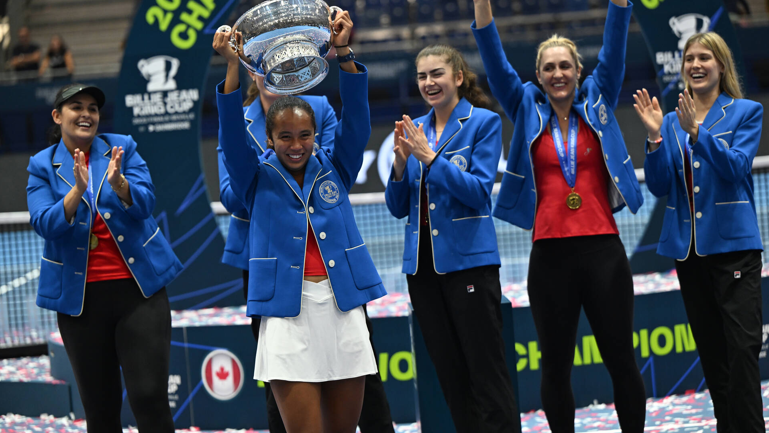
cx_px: 385
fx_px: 2569
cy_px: 195
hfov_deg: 17.0
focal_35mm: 126
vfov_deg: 9.6
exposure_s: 1/500
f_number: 3.2
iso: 2000
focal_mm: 120
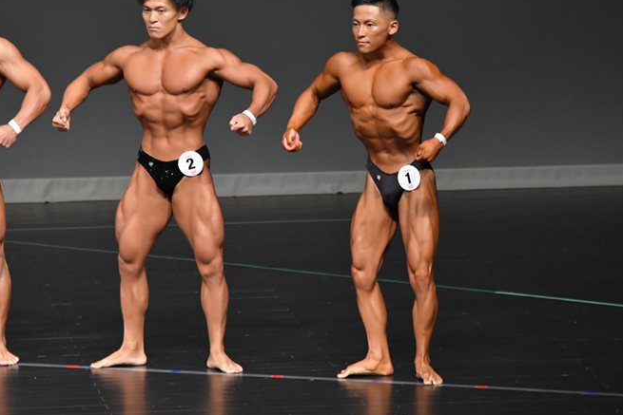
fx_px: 7062
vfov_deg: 3.4
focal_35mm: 408
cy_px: 179
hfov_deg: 5.1
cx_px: 260
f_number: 5.6
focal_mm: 230
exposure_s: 1/400
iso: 4000
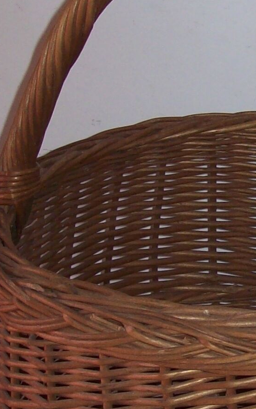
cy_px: 203
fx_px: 1373
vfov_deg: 17.0
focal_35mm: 123
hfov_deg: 10.3
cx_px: 371
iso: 80
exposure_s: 1/64
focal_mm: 6
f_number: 2.7
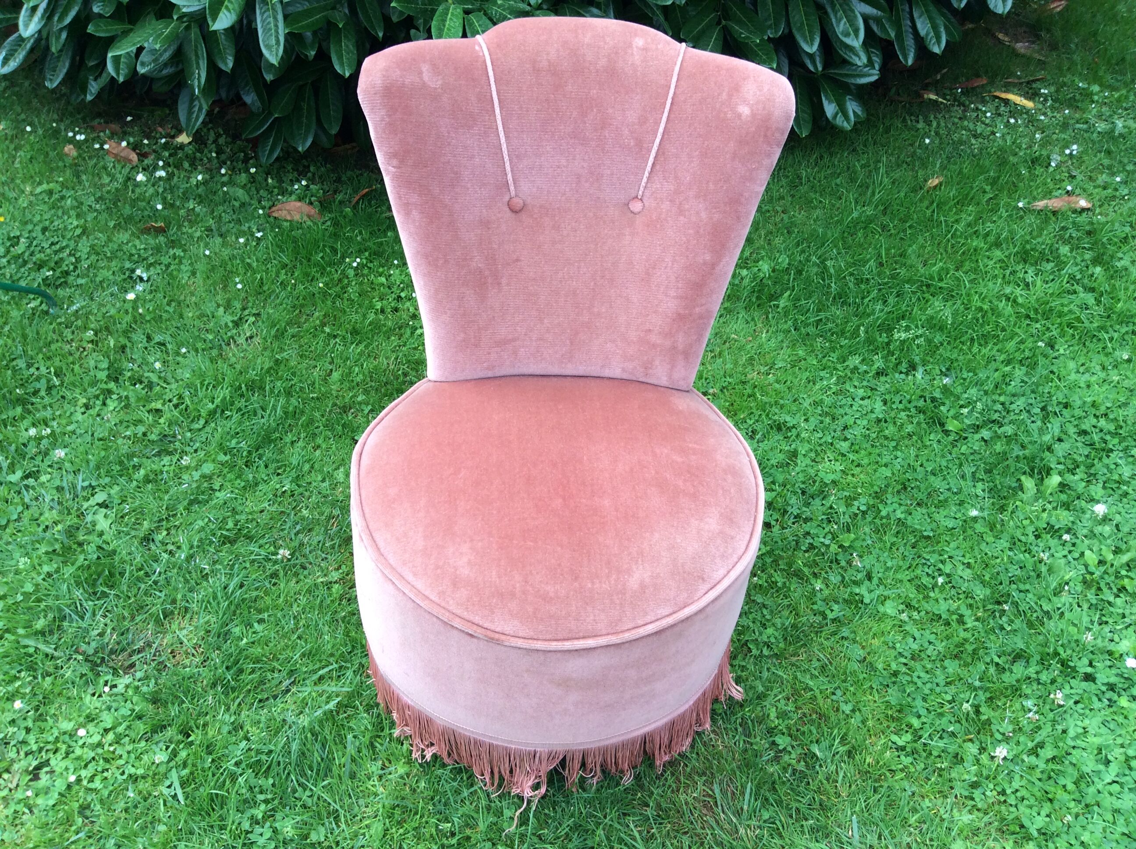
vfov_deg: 44.1
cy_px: 424
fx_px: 1049
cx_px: 568
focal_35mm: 32
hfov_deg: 56.9
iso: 32
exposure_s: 1/205
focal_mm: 3.3
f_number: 2.4
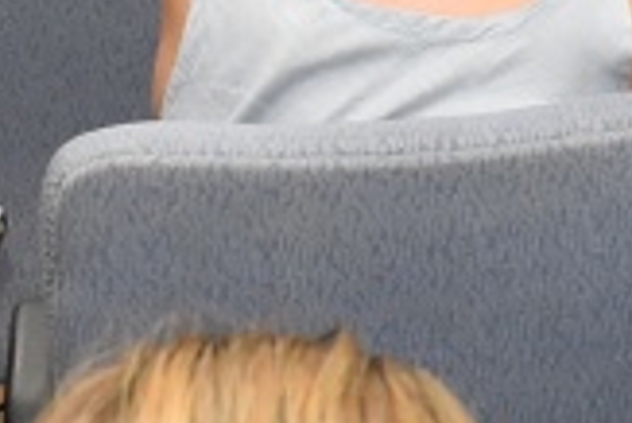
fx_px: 4199
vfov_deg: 5.7
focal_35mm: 239
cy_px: -171
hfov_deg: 8.4
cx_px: 1031
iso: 1600
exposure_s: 1/60
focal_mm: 26
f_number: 7.1
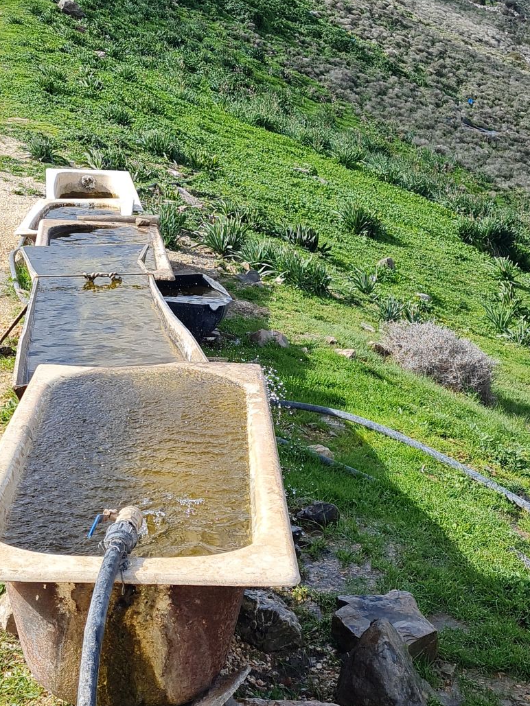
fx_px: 653
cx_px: 221
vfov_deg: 56.8
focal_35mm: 32
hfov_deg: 44.0
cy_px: 343
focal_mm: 5.4
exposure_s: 1/2128
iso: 50
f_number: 1.8
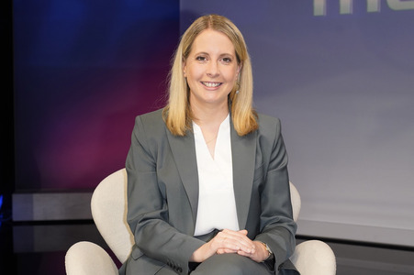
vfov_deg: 28.0
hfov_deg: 41.1
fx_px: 552
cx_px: 207
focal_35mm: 48
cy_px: 138
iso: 2000
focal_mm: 48
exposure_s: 1/160
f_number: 5.6
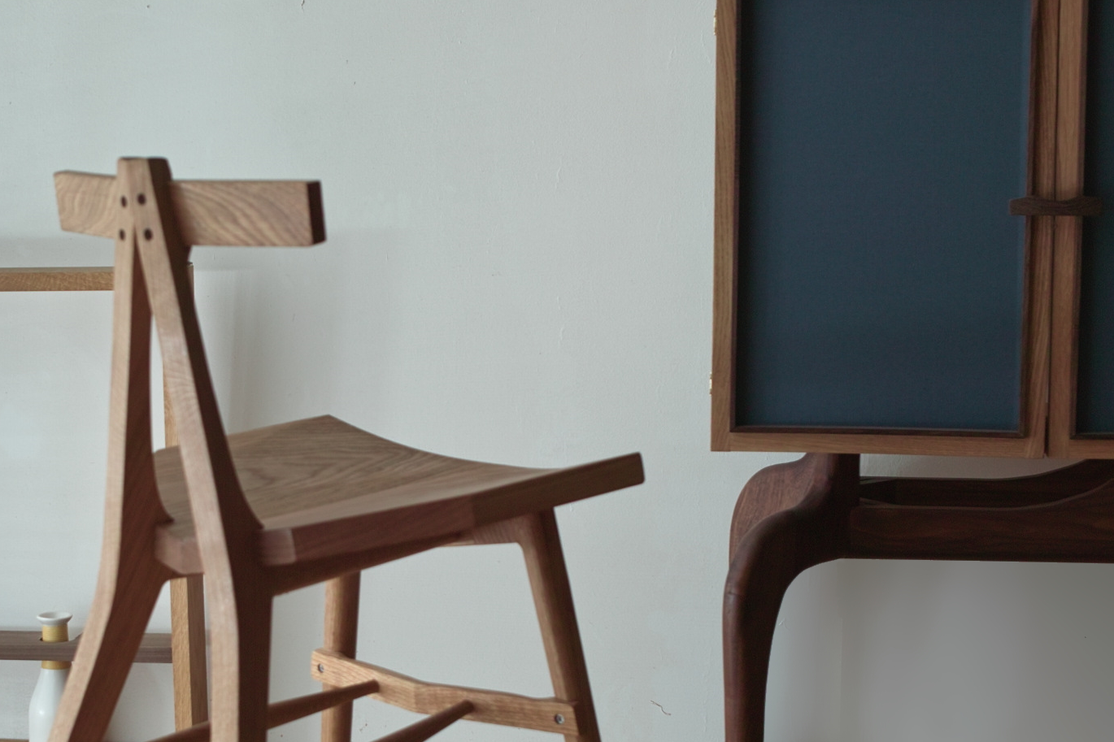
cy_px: 523
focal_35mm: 79
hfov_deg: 25.5
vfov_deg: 17.2
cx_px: 323
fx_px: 2444
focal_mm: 24.2
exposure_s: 1/5
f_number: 3.5
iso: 50
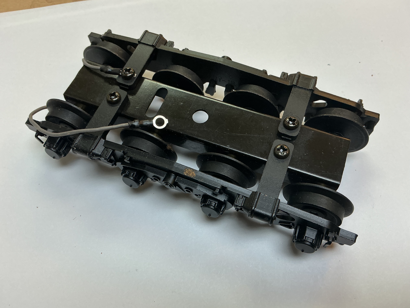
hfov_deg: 61.7
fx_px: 343
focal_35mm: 29
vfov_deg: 48.2
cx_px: 205
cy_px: 154
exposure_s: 1/100
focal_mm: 3
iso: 50
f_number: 1.8
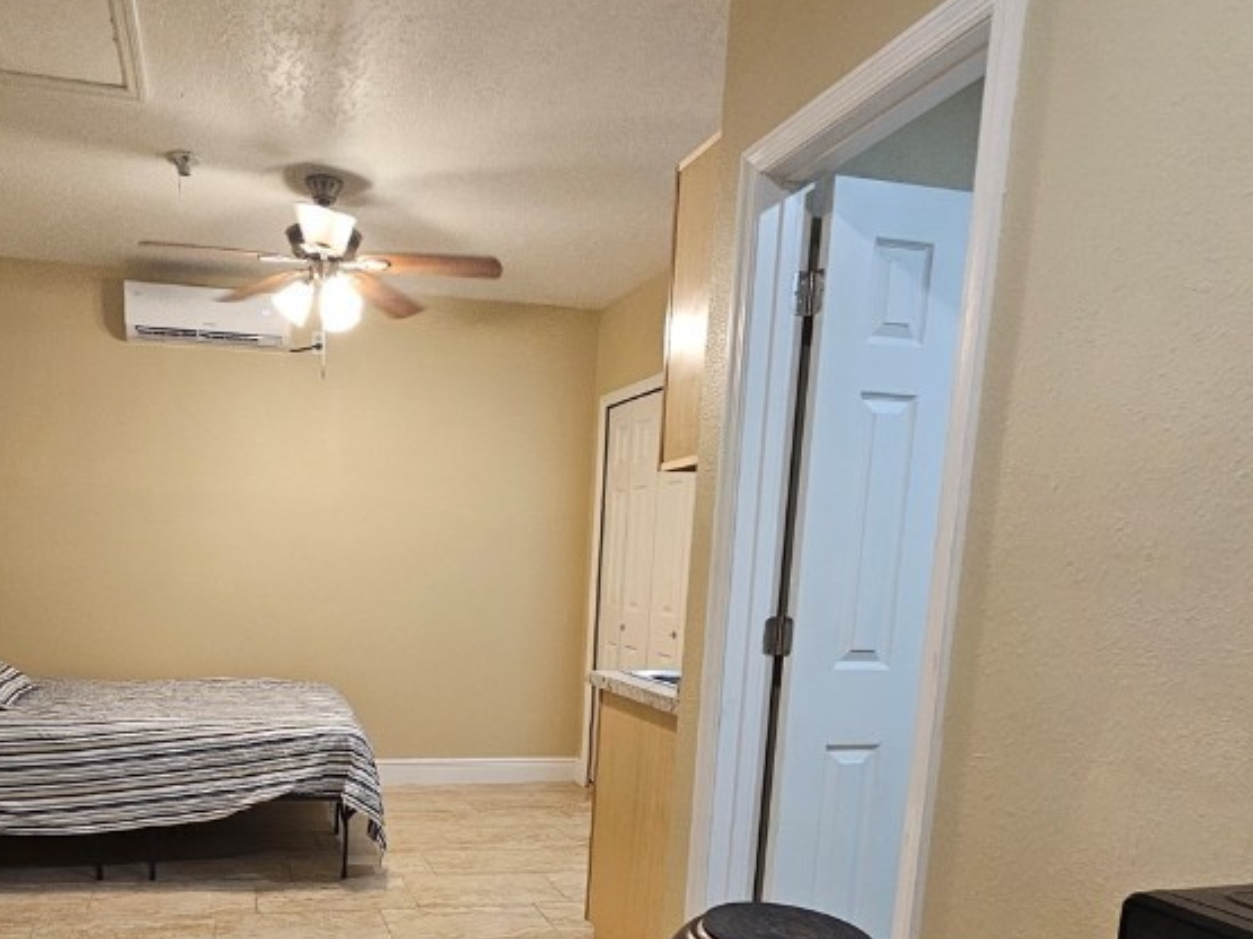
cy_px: 711
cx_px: 438
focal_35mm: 24
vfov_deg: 54.0
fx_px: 869
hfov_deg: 69.9
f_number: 2.2
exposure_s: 1/60
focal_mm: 2.2
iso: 250
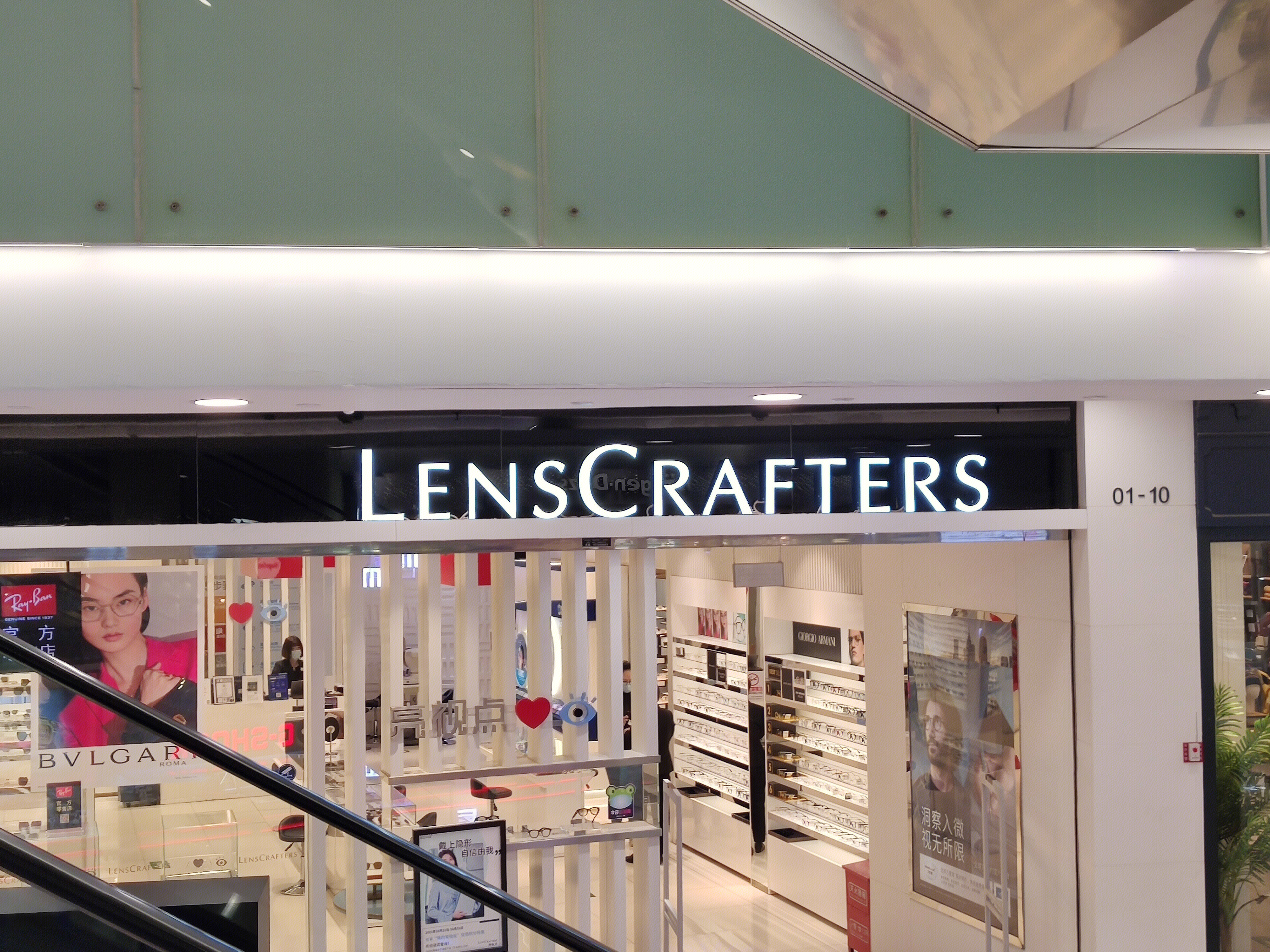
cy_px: 476
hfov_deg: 45.8
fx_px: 1504
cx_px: 635
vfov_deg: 35.1
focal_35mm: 41
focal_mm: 4.75
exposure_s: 1/100
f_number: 1.75
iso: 120
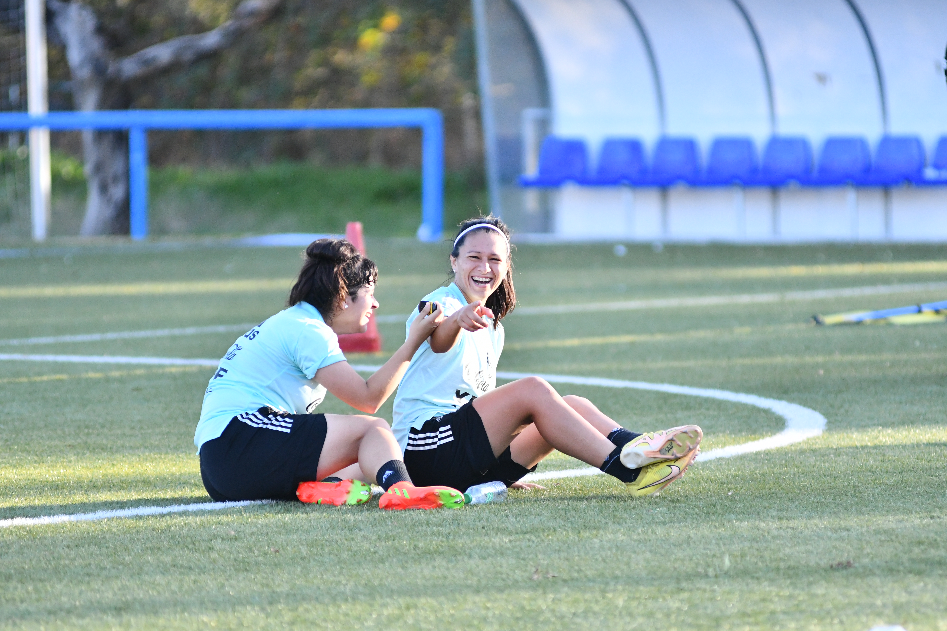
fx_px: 7891
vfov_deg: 4.6
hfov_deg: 6.9
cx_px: 474
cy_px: 316
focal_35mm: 300
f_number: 2.8
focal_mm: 200
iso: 1600
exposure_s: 1/3200
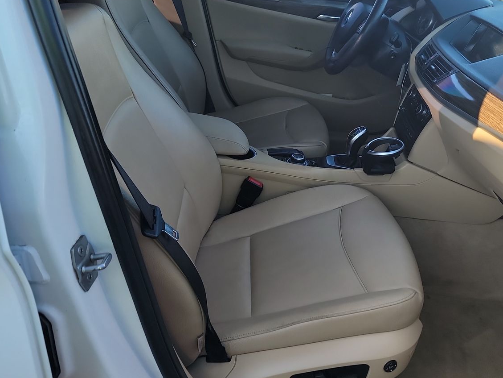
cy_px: 155
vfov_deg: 41.6
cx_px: 268
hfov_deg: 53.9
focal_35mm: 34
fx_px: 494
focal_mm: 6.7
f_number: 1.8
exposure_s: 1/119
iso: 61
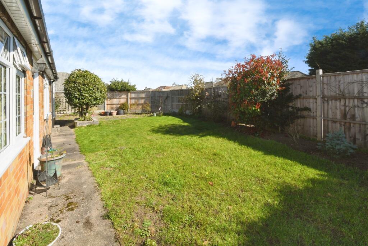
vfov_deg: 77.3
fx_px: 153
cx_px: 184
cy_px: 123
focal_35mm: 15
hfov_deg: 100.4
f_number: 18
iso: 800
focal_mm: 10
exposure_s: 1/250
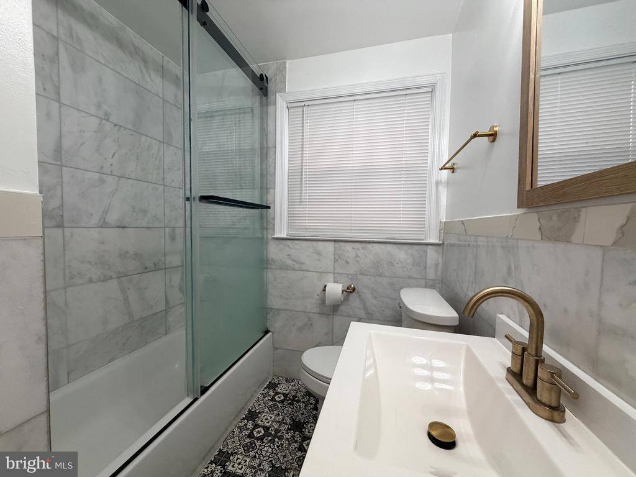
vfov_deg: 85.7
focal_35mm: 14
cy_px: 238
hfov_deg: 102.1
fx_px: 257
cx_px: 318
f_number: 2.2
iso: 320
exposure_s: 1/120
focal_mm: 2.22
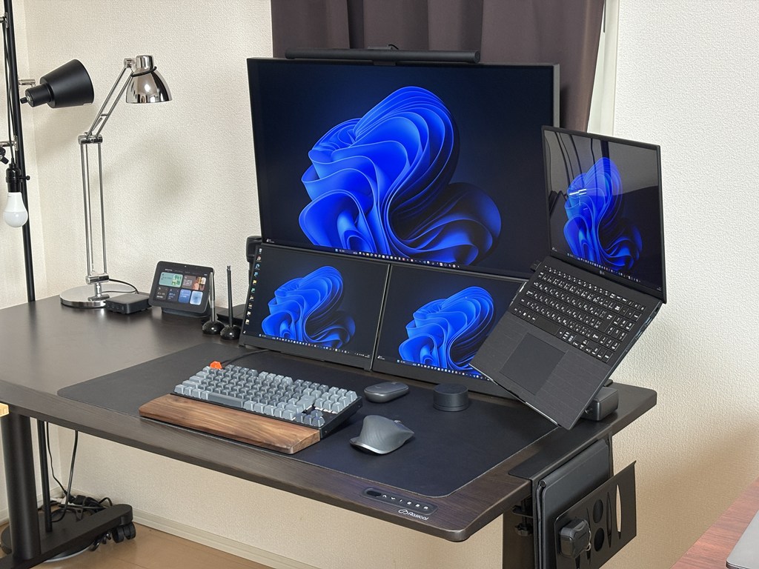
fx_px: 1140
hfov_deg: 36.8
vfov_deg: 28.0
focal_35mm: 52
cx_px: 380
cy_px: 284
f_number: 1.6
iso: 125
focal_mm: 5.96
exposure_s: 1/40
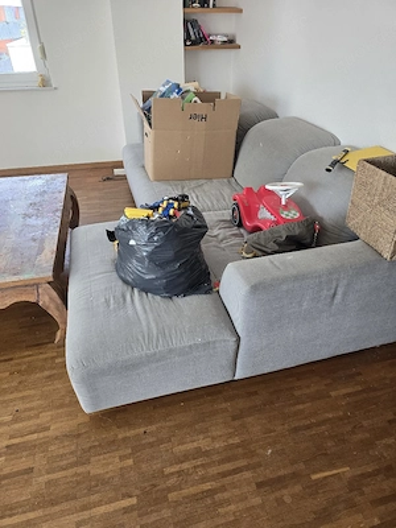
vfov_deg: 73.9
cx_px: 198
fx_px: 351
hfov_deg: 58.9
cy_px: 264
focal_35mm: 23
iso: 160
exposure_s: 1/182
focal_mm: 6.3
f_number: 1.7
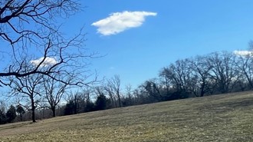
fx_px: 295
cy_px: 97
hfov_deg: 32.3
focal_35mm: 44
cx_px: -90
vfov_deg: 26.8
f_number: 1.8
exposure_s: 1/1727
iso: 32
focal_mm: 1.57
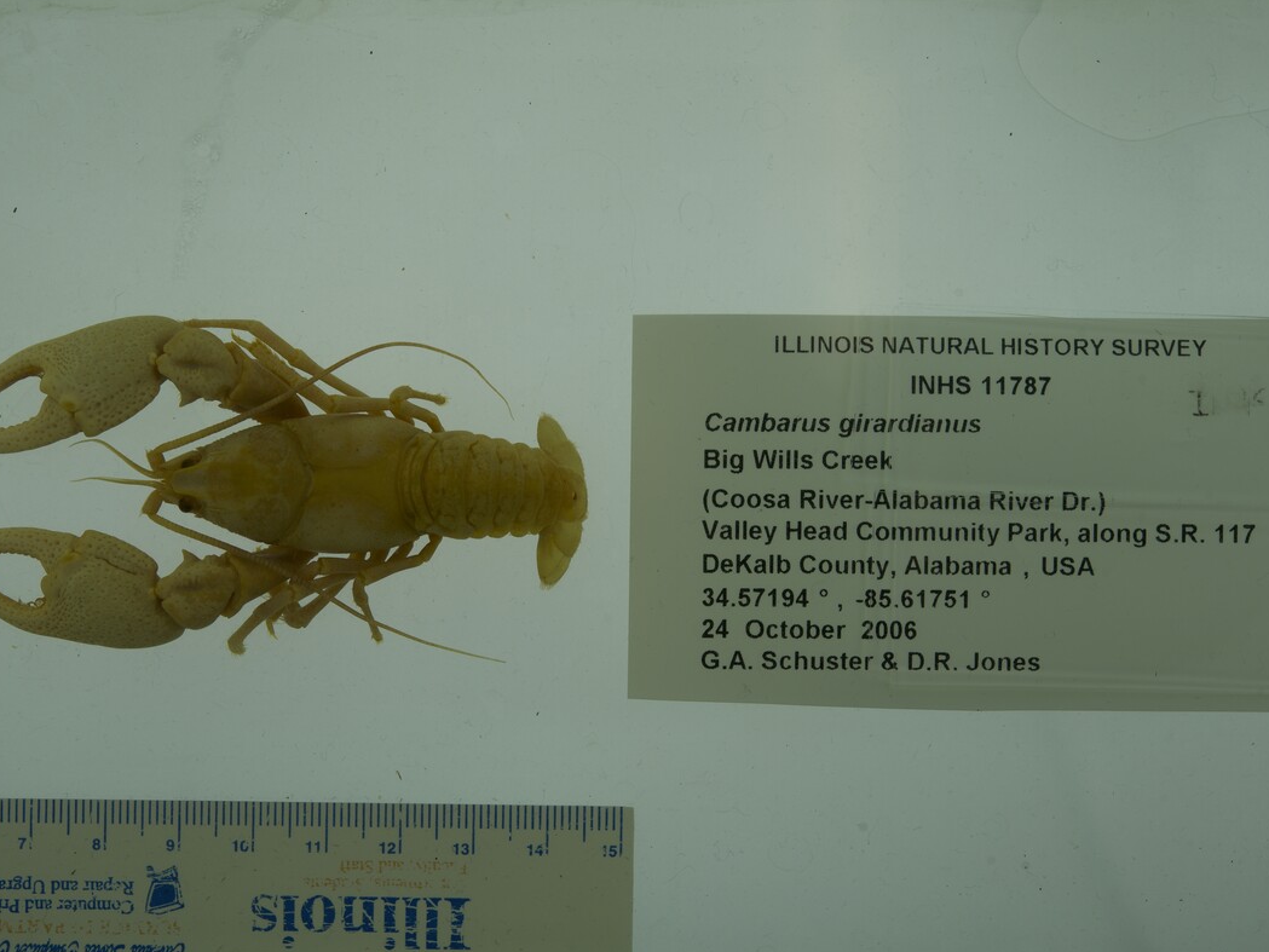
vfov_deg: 22.3
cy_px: 481
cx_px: 599
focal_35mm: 66
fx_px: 2420
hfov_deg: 29.4
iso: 100
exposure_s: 1/160
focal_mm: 60
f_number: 10
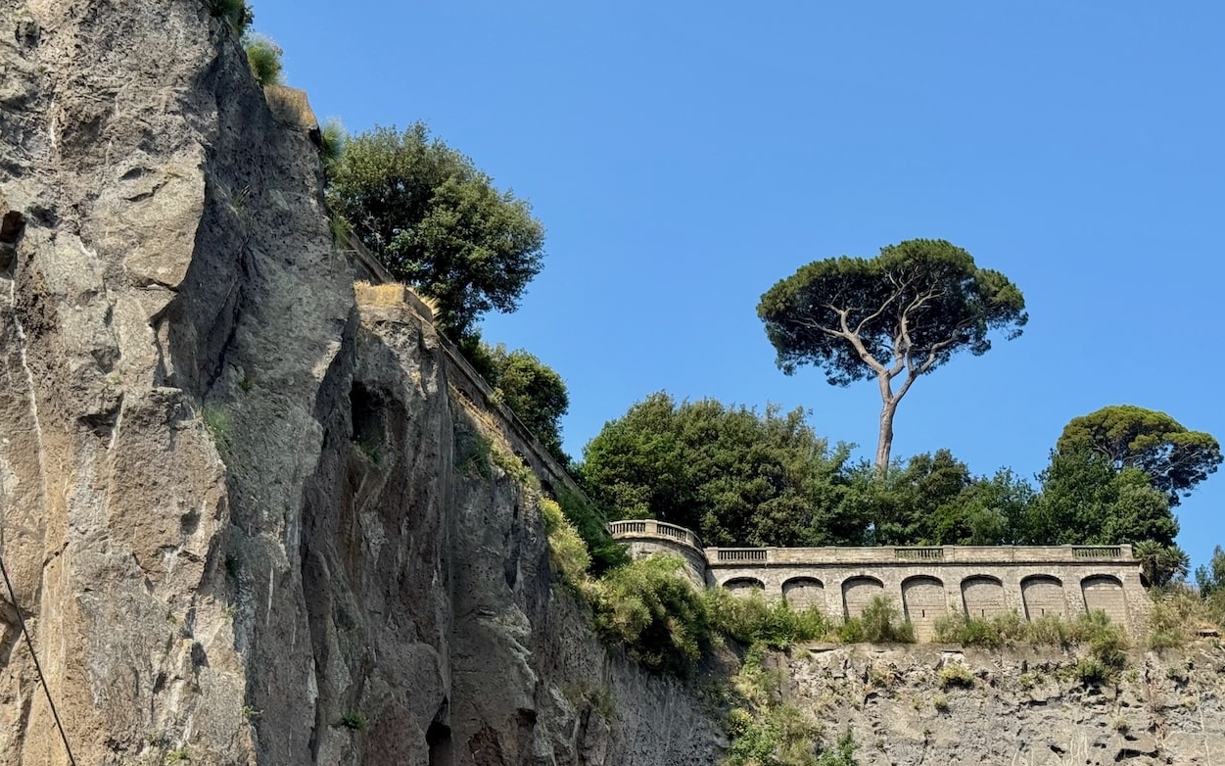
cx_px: 699
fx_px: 2037
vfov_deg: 21.2
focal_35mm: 61
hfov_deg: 33.4
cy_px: 270
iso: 64
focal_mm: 6.76
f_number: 1.78
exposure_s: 1/2959
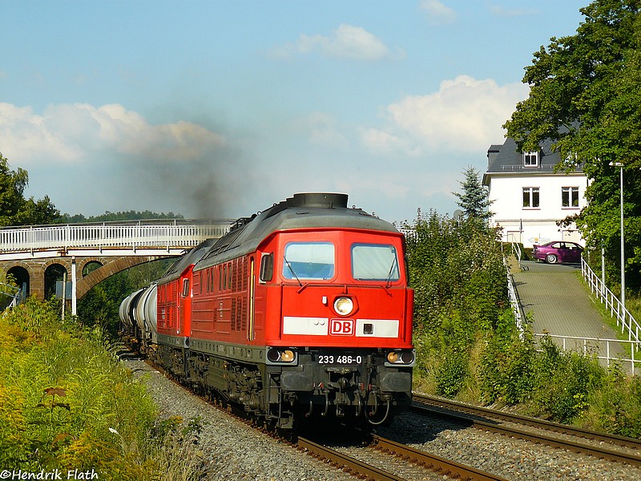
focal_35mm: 104
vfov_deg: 14.2
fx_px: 1926
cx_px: 320
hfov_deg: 18.9
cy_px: 240
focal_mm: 17.3
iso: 100
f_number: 3.2
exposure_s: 1/400
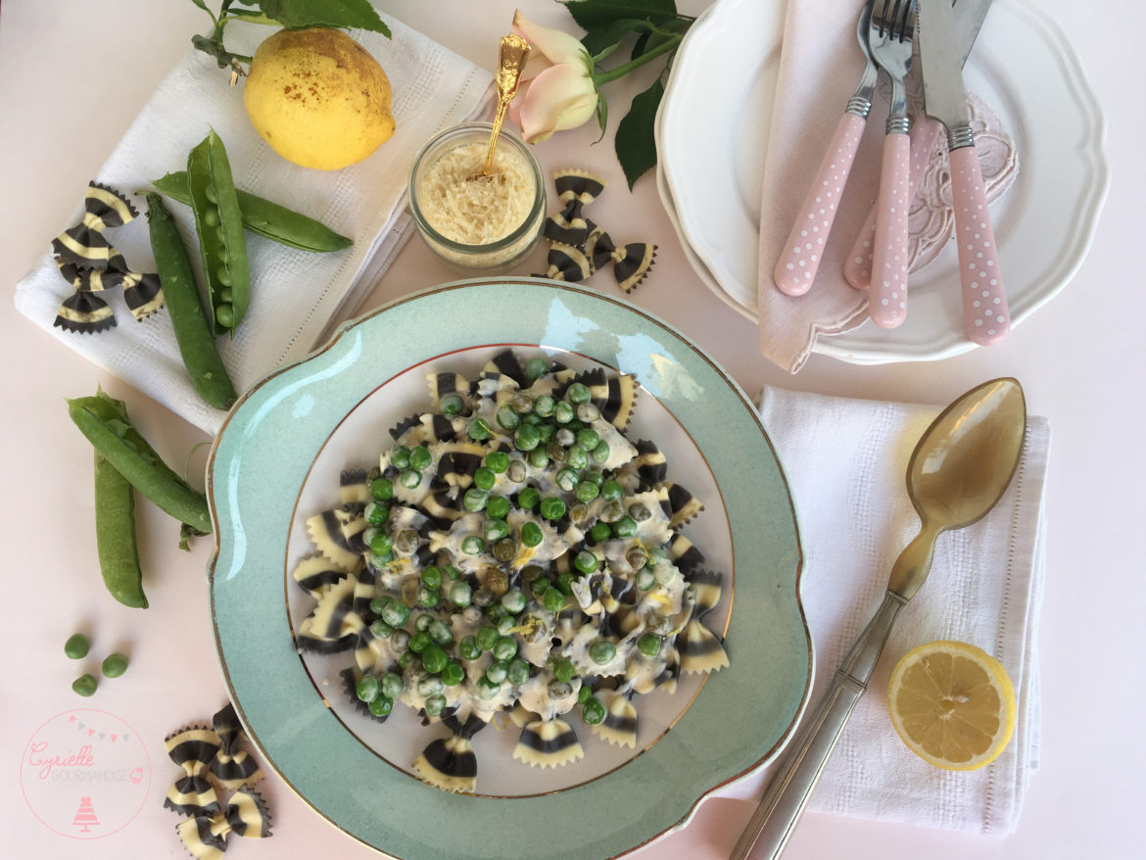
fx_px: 960
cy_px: 430
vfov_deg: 48.2
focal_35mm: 29
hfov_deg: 61.6
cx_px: 573
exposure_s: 1/50
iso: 25
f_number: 2.2
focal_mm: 4.15
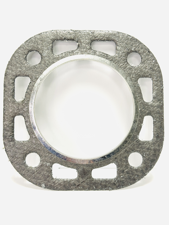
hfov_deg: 29.7
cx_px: 85
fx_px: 319
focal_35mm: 49
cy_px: 112
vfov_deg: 38.9
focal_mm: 6.76
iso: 64
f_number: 1.78
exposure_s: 1/100
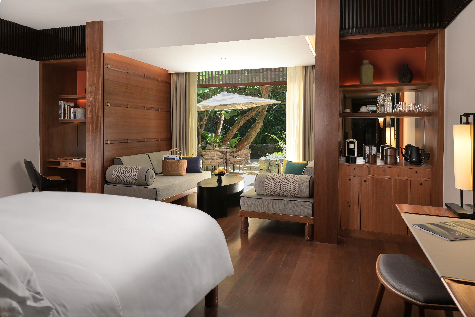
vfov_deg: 53.2
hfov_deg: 73.7
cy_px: 158
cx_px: 238
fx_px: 317
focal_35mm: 24
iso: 100
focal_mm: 24
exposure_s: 1/30
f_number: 8
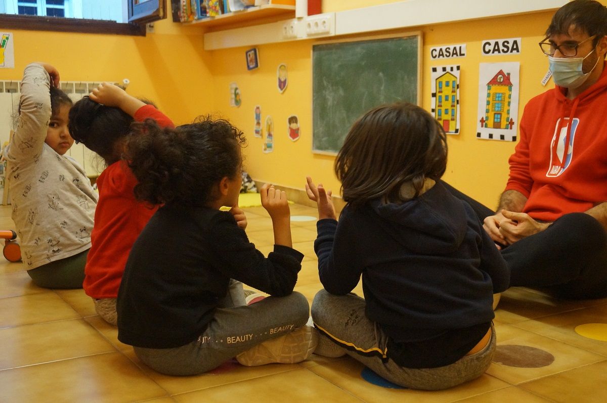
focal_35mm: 44
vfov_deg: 30.8
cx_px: 304
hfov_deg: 45.0
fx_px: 733
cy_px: 202
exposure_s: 1/160
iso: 3200
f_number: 4.5
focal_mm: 29
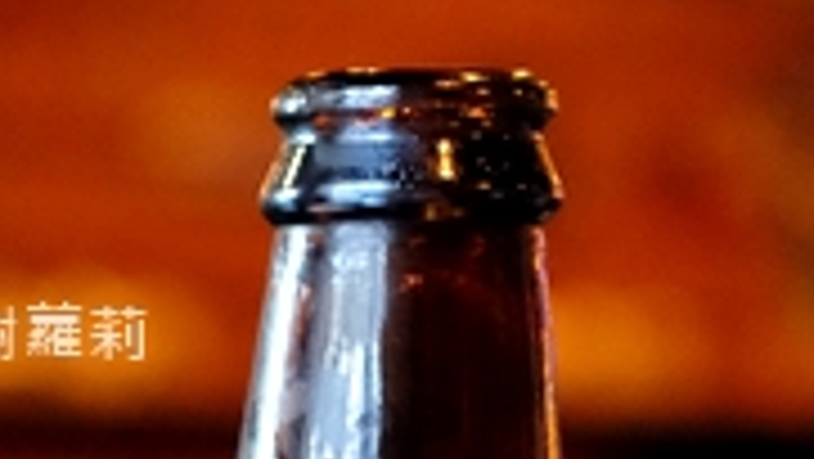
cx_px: -989
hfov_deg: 10.5
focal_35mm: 182
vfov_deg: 6.3
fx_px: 3930
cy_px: 1179
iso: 3200
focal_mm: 23
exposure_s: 1/85
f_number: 2.5
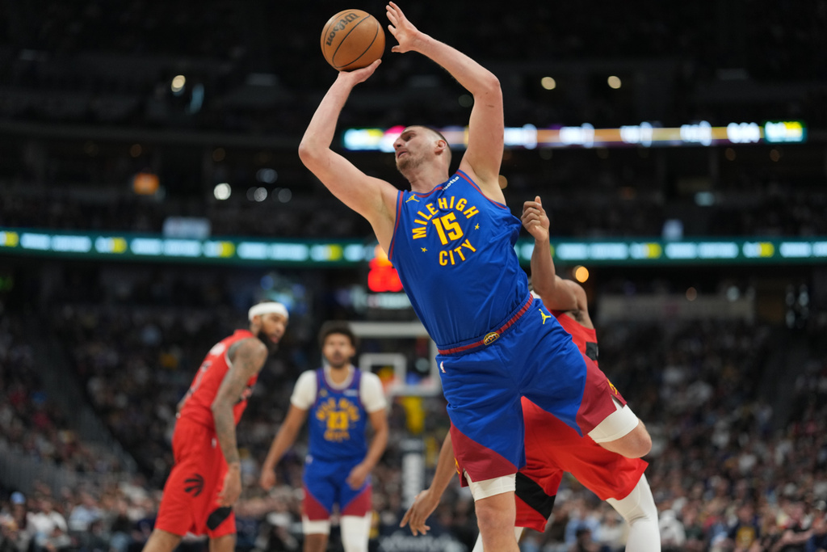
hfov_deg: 23.9
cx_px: 414
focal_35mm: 85
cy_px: 276
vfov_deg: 16.1
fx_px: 1953
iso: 1600
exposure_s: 1/3200
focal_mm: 85
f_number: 1.4
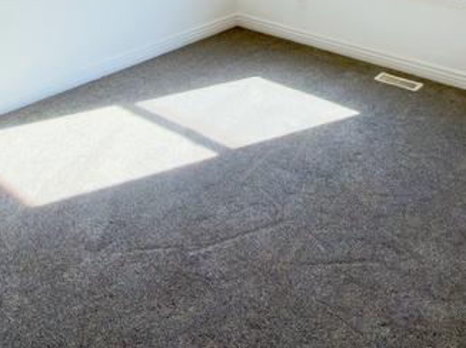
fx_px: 592
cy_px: -104
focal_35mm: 44
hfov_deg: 43.0
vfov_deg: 27.4
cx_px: 226
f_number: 2.2
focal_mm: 2.22
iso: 50
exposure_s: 1/124
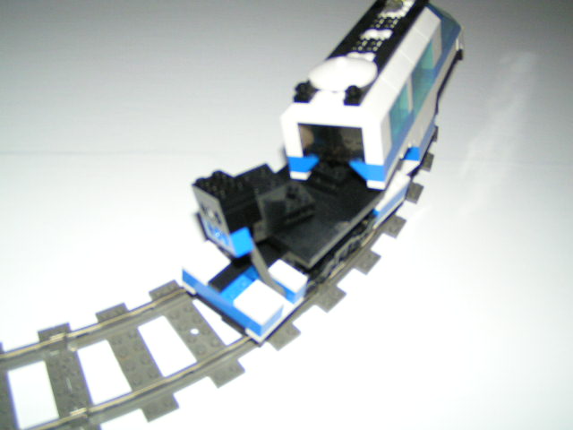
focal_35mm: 38
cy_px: 215
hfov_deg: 49.0
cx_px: 286
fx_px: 629
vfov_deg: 37.7
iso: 200
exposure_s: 1/40
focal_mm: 5.8
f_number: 2.8
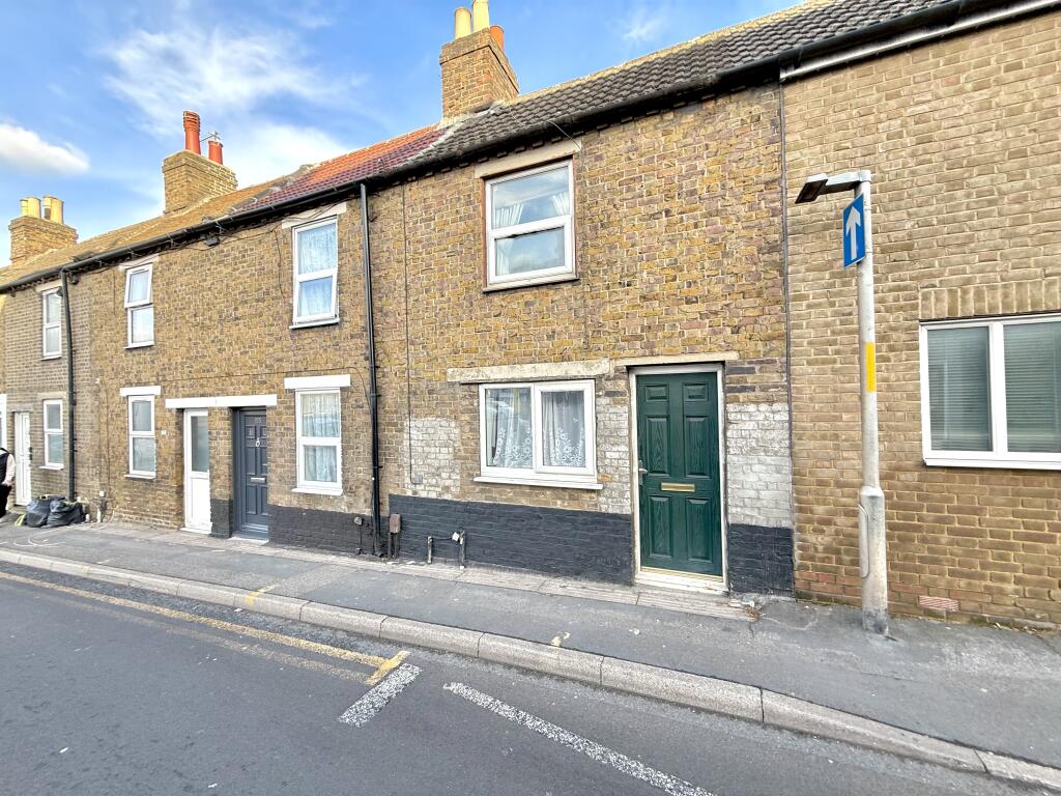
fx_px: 429
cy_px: 398
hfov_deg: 102.1
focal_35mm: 14
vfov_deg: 85.7
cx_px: 530
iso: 64
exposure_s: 1/144
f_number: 2.2
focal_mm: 2.22
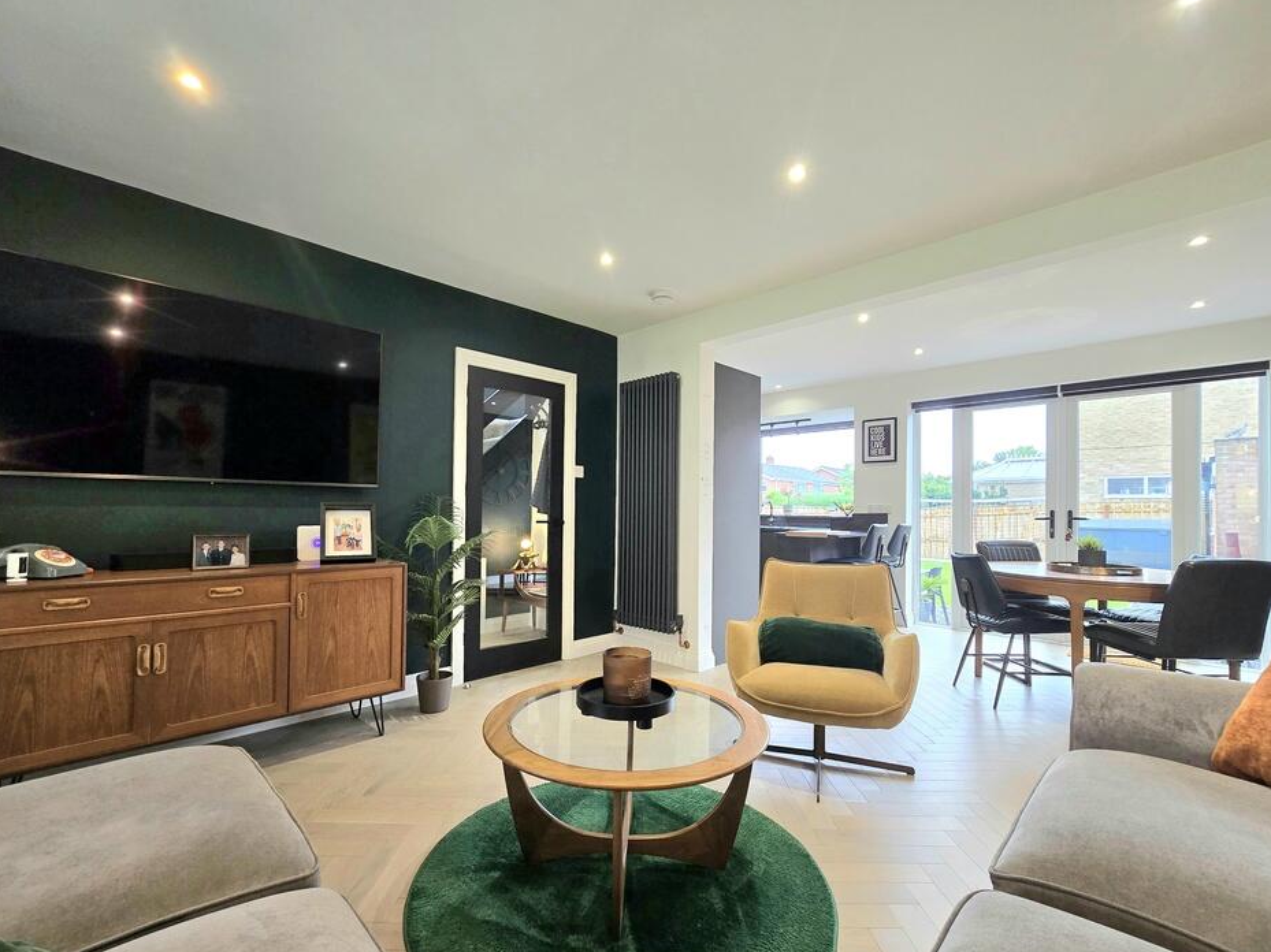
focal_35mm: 14
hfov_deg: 102.1
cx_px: 632
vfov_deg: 85.6
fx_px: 514
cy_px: 491
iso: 160
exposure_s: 1/50.3
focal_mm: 2.2
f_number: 2.2
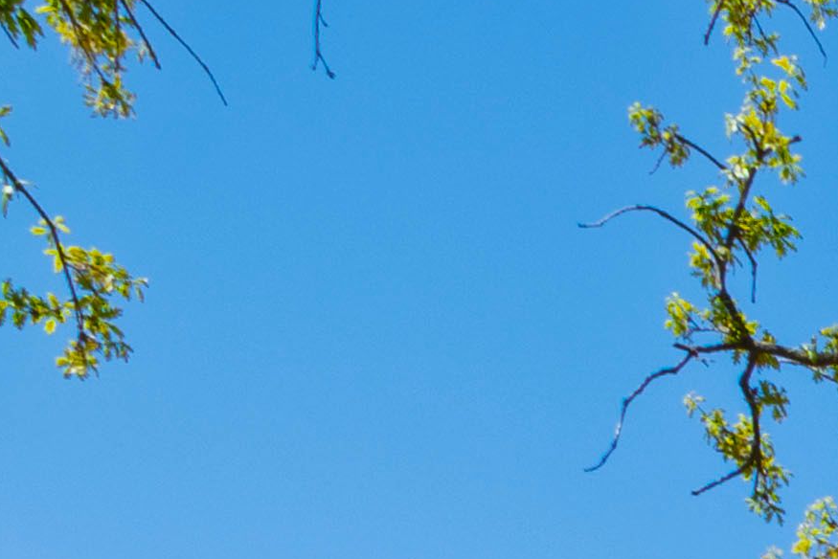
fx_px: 2189
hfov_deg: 13.3
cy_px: 1556
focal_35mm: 94
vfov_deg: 10.9
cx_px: 2192
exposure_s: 1/125
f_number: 8
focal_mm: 10
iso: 100
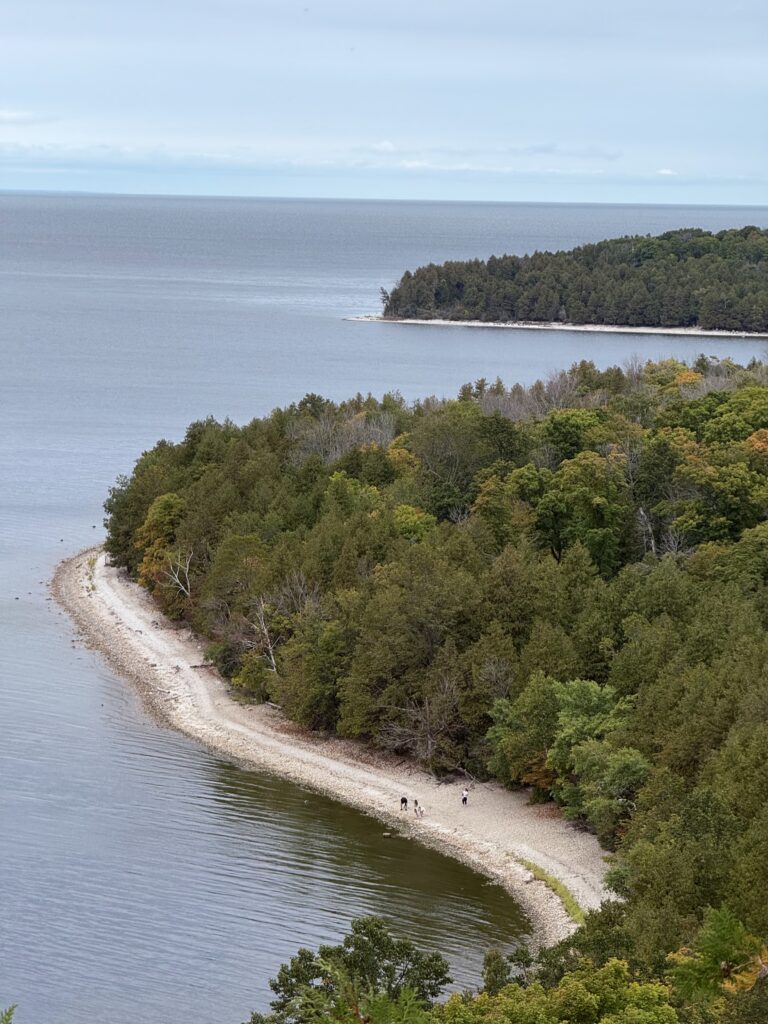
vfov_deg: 16.4
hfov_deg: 12.3
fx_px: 3550
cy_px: 512
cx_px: 384
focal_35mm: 120
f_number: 2.8
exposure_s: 1/840
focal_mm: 15.66
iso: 64
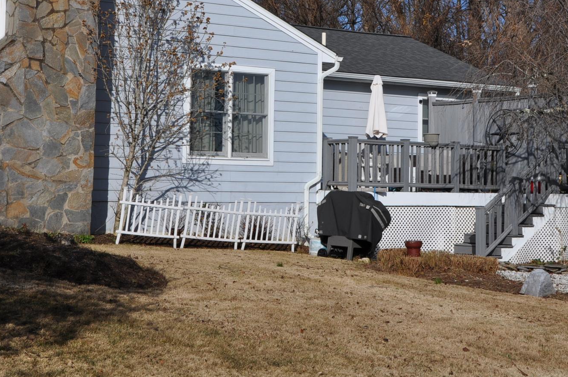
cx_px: 238
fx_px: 1024
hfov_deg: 30.9
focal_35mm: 65
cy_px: 101
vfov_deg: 20.7
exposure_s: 1/400
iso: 200
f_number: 10
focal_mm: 28
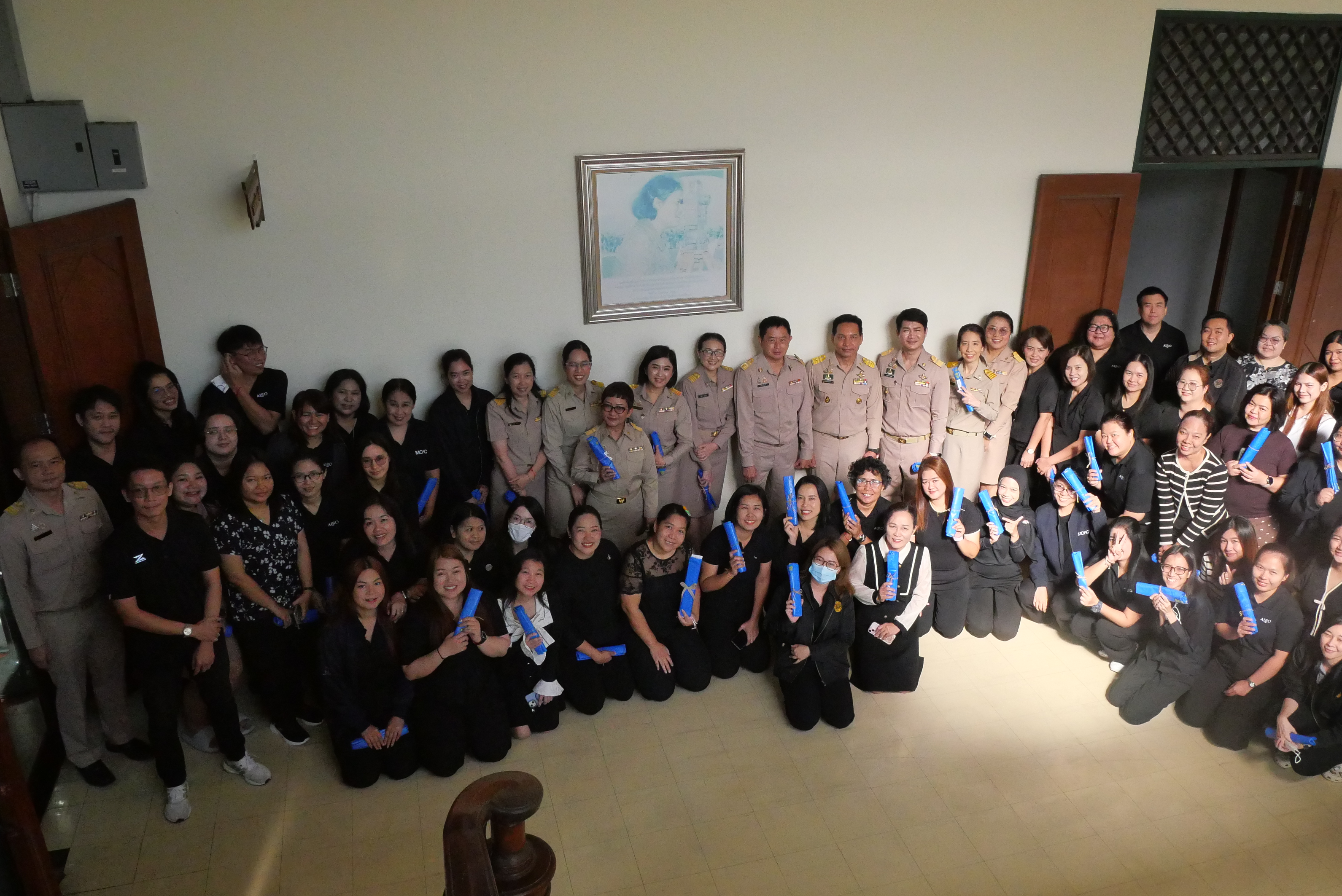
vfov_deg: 46.5
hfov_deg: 65.1
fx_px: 1044
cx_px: 769
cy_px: 453
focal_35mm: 28
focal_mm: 12
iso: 3200
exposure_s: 1/1300
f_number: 6.3
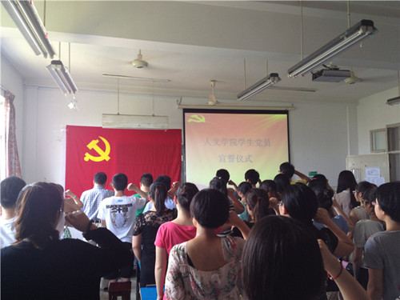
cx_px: 200
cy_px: 150
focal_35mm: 35
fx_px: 404
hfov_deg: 52.6
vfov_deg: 40.7
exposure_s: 1/30
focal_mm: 4.28
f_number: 2.4
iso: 50
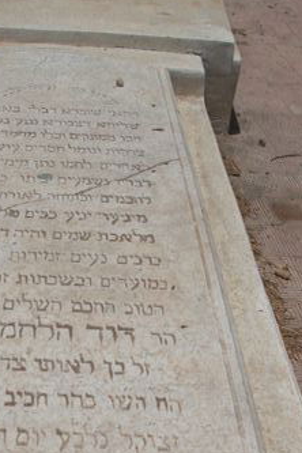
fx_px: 780
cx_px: 91
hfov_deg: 21.8
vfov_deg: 31.1
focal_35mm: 62
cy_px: 395
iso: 80
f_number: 8.8
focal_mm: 5.7
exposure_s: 1/608
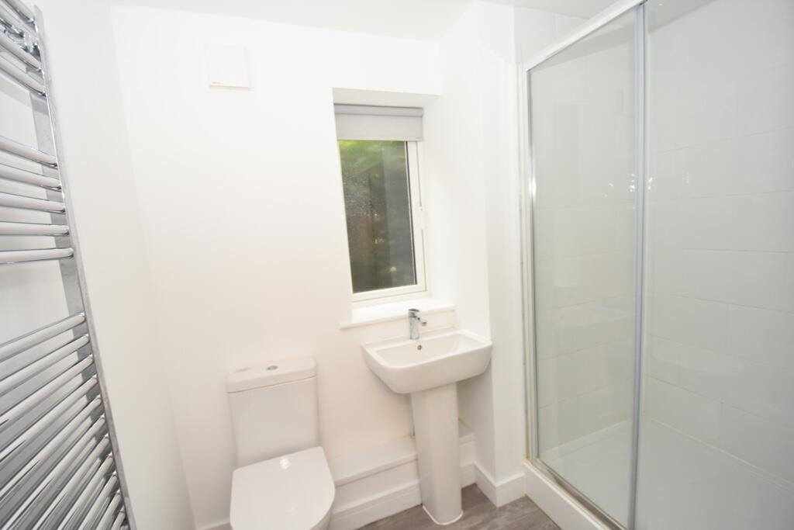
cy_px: 265
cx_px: 397
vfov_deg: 77.3
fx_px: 331
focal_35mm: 15
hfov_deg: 100.4
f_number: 4
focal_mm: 10
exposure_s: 1/60
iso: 1250
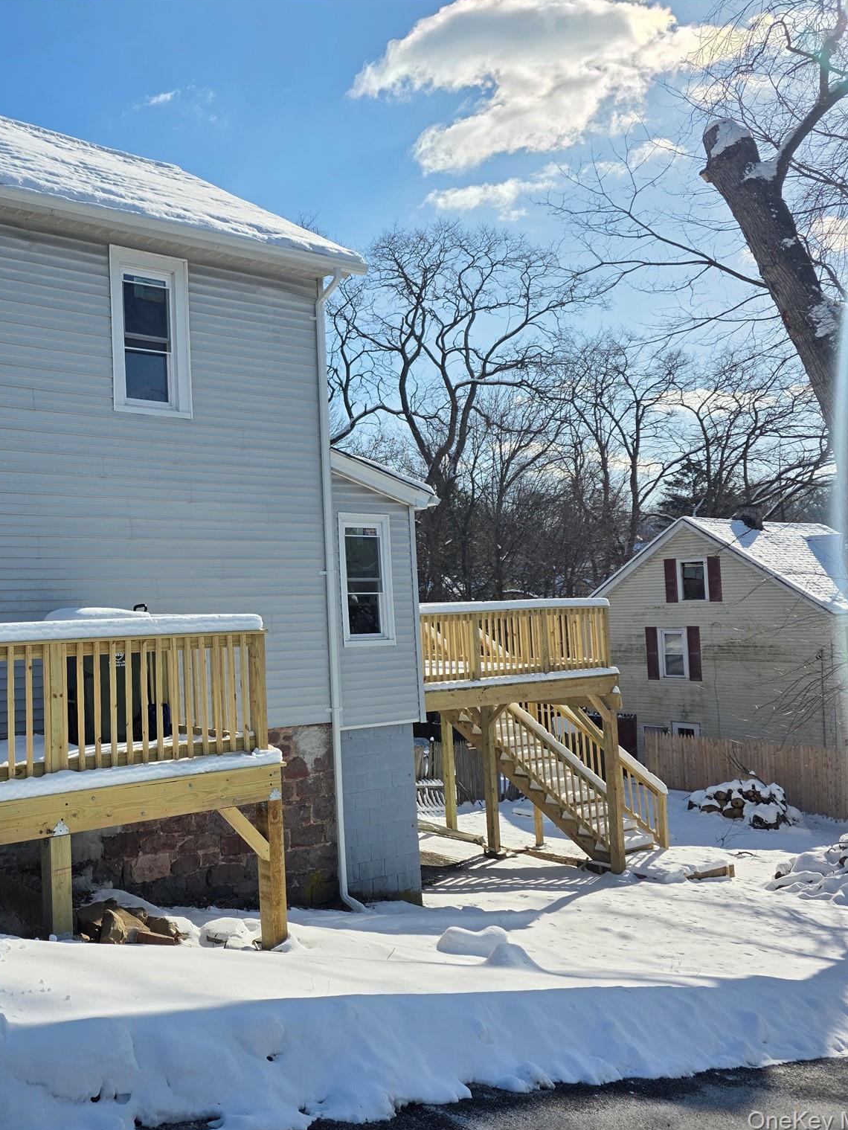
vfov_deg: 58.3
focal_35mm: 31
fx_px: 1012
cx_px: 137
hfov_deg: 42.8
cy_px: 567
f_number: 1.7
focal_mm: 6.3
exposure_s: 1/7944
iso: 64
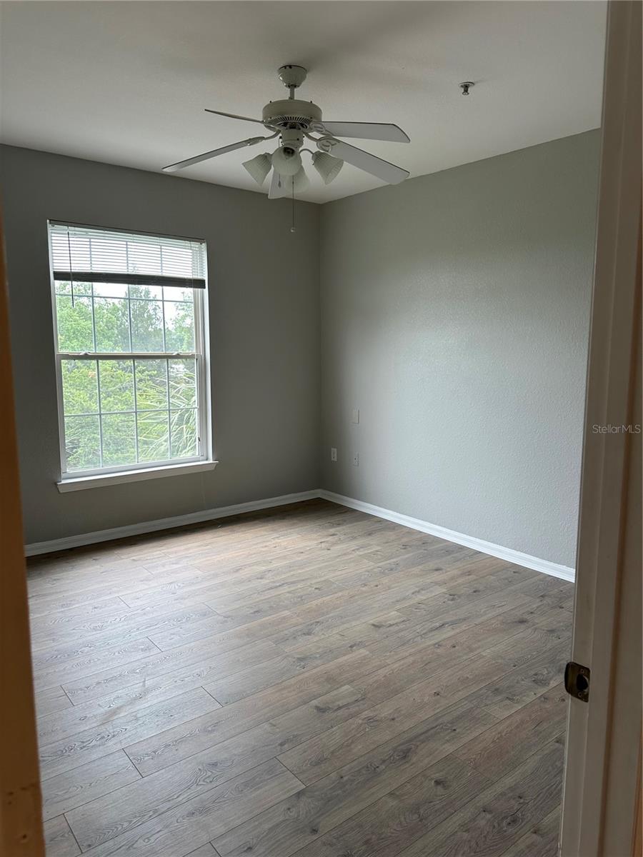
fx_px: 594
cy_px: 428
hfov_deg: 56.8
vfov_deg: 71.6
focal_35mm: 24
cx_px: 322
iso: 80
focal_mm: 6.86
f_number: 1.78
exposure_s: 1/275
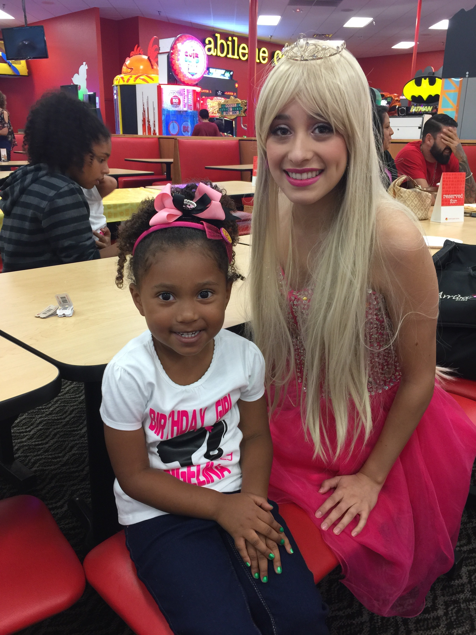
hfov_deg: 48.2
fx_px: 532
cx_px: 238
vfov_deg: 61.7
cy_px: 318
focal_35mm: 29
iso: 50
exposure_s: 1/15
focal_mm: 4.15
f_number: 2.2
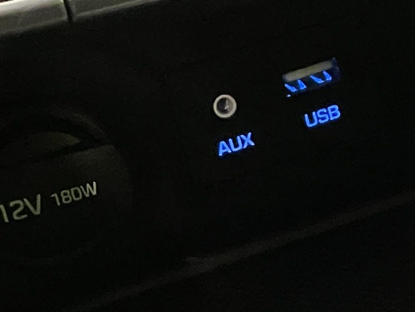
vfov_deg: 5.6
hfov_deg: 7.6
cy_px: 750
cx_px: 715
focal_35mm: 255
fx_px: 3058
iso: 500
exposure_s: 1/50
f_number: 2
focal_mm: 6
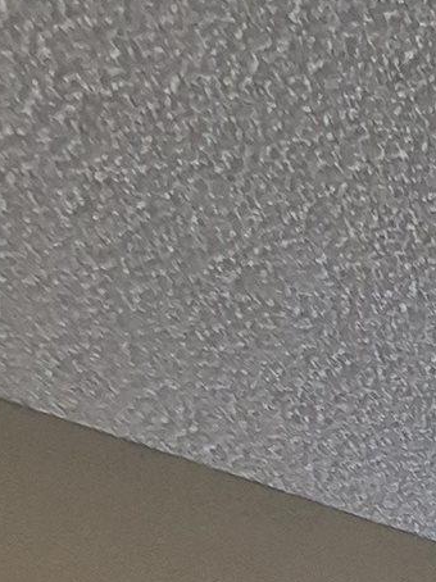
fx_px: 1109
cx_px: 1013
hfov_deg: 14.9
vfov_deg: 16.6
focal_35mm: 66
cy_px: 1304
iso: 500
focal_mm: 1.74
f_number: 2.2
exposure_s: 1/60
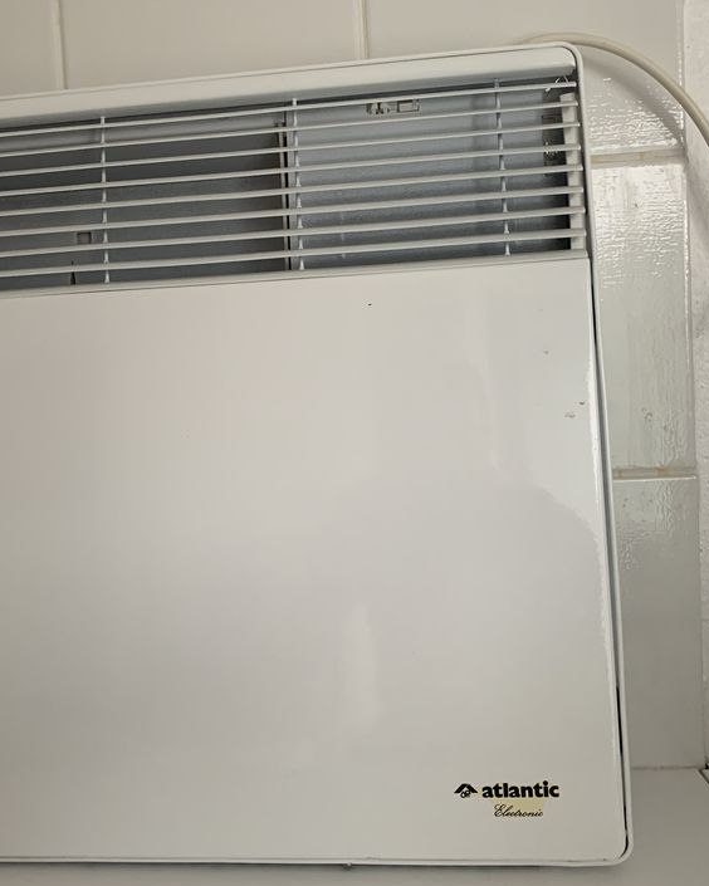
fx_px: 944
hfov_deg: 41.1
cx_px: 307
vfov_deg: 50.3
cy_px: 449
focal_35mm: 36
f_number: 1.8
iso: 160
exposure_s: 1/60
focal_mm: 4.25
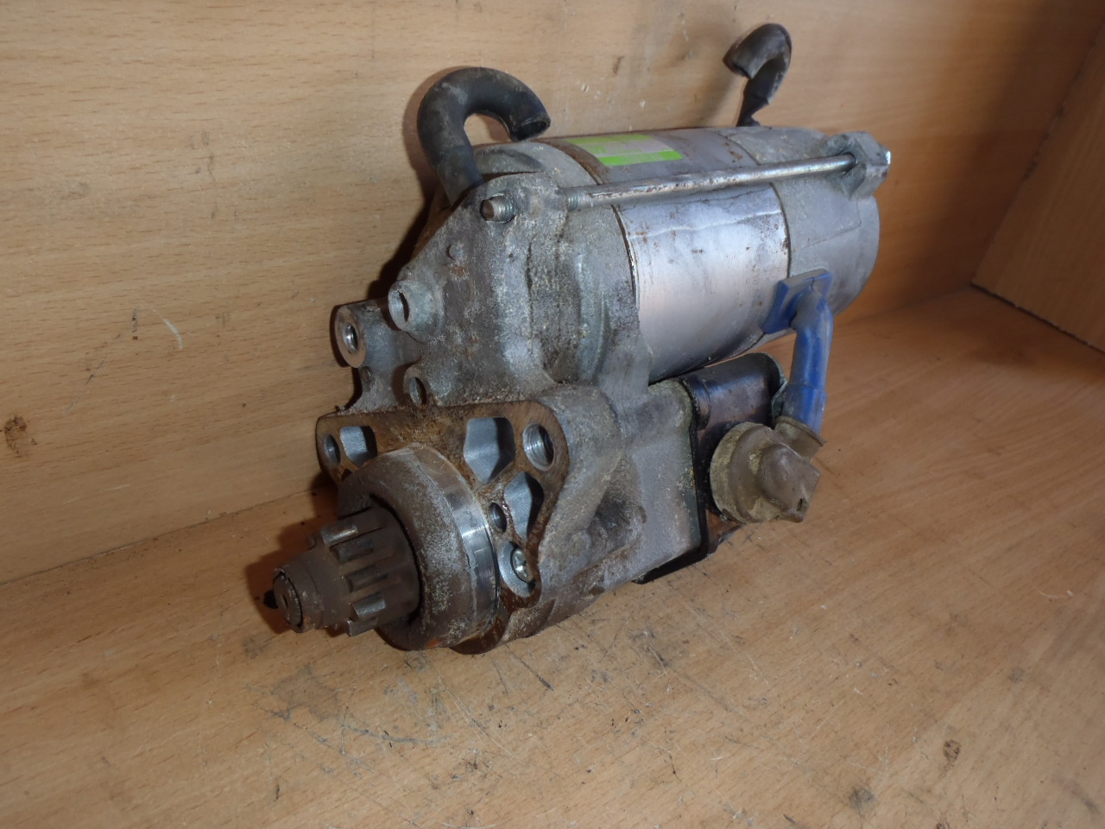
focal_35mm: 28
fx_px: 894
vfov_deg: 49.7
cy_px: 414
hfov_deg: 63.4
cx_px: 552
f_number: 3.9
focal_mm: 5
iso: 100
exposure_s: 1/30
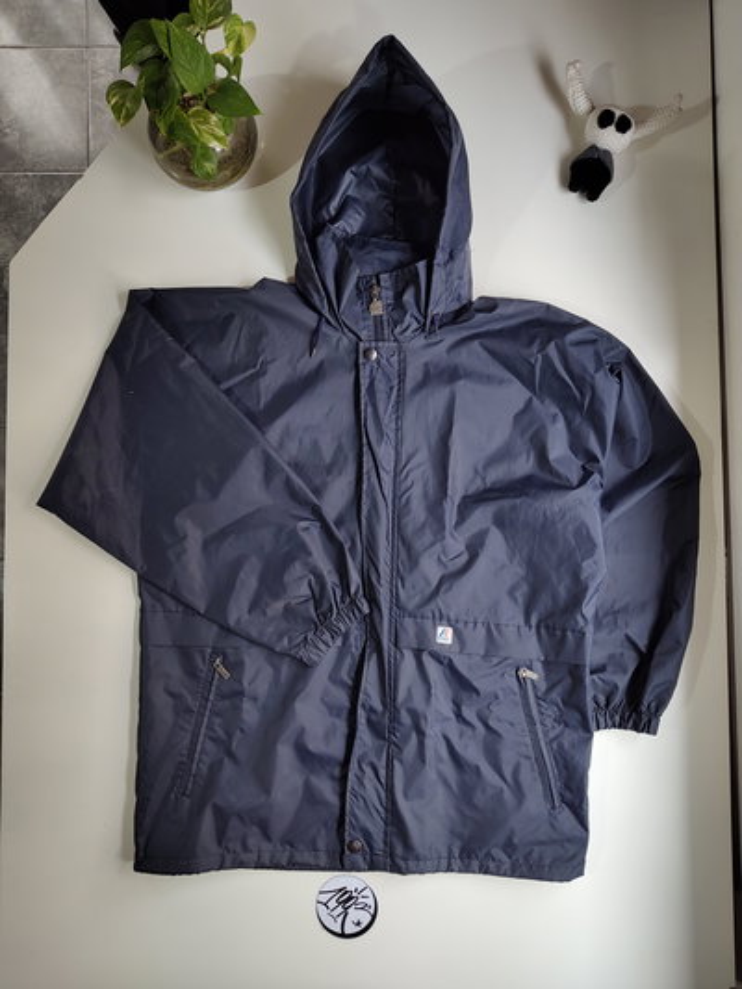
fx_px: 657
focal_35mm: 23
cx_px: 371
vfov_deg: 73.9
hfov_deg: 58.9
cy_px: 494
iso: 137
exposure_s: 1/50
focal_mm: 5.56
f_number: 1.8
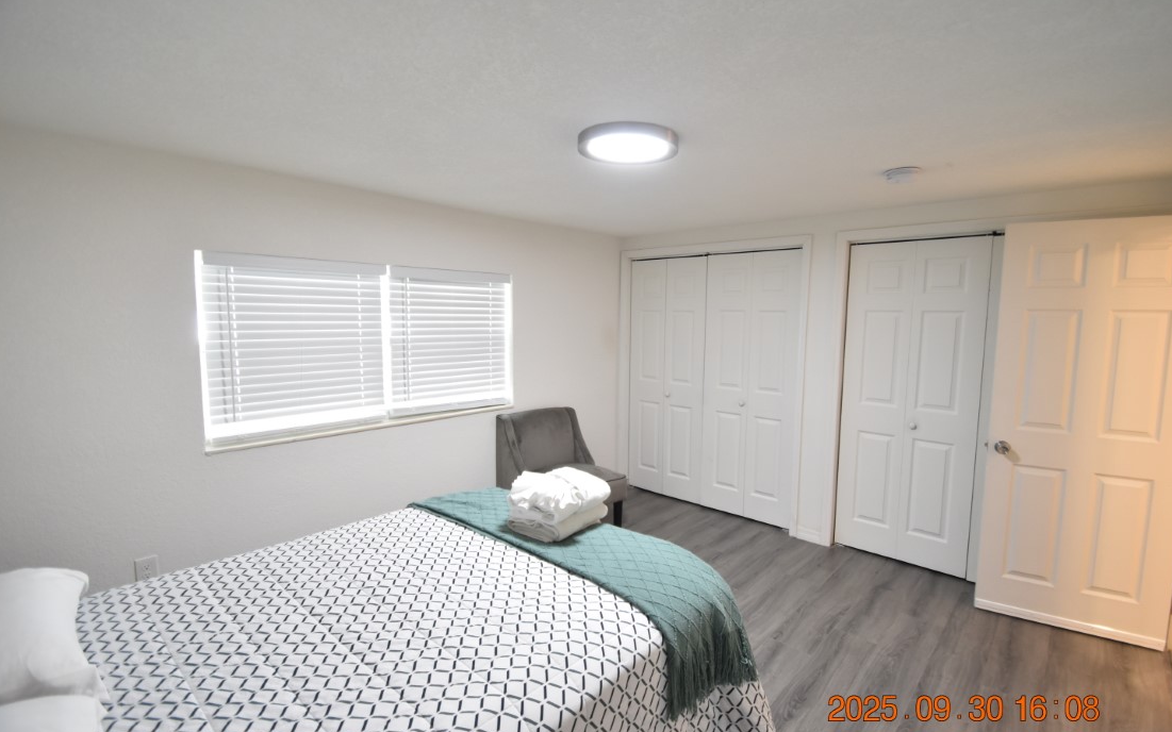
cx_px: 602
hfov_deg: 97.8
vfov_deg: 71.2
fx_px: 511
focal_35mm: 16
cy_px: 362
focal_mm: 10
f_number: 3.5
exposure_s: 1/45
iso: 800
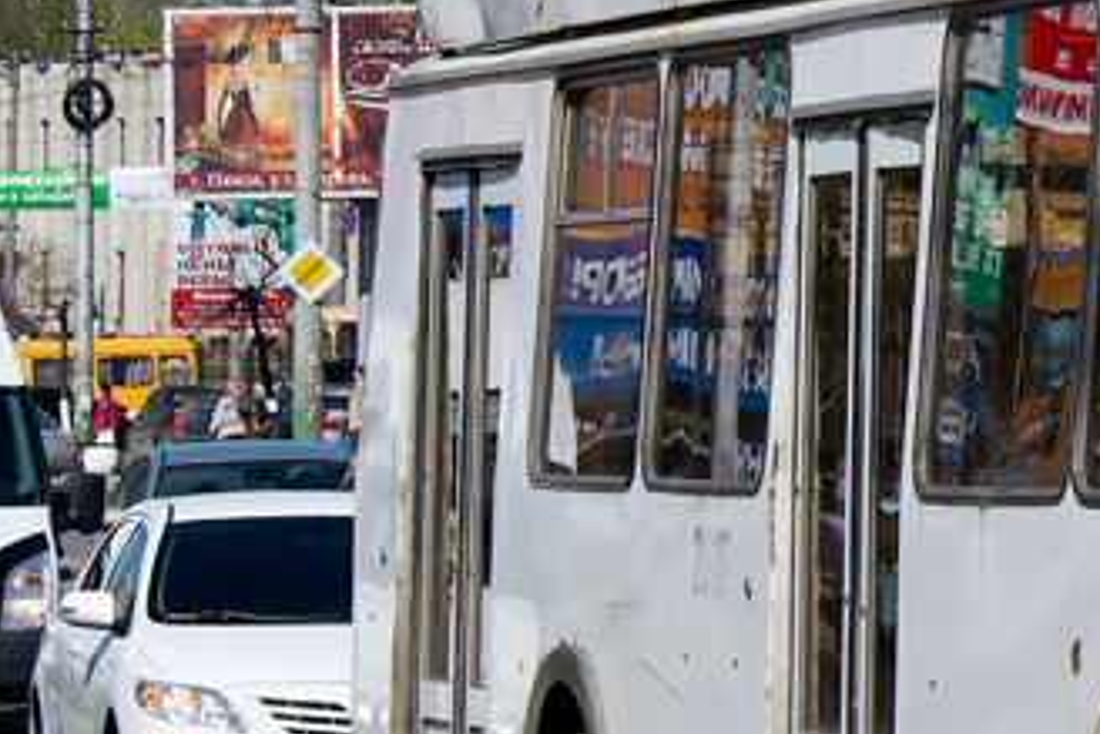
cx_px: 1730
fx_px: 8375
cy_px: 144
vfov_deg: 5.0
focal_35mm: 274
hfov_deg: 7.4
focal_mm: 50
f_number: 8
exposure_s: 1/1600
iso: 400
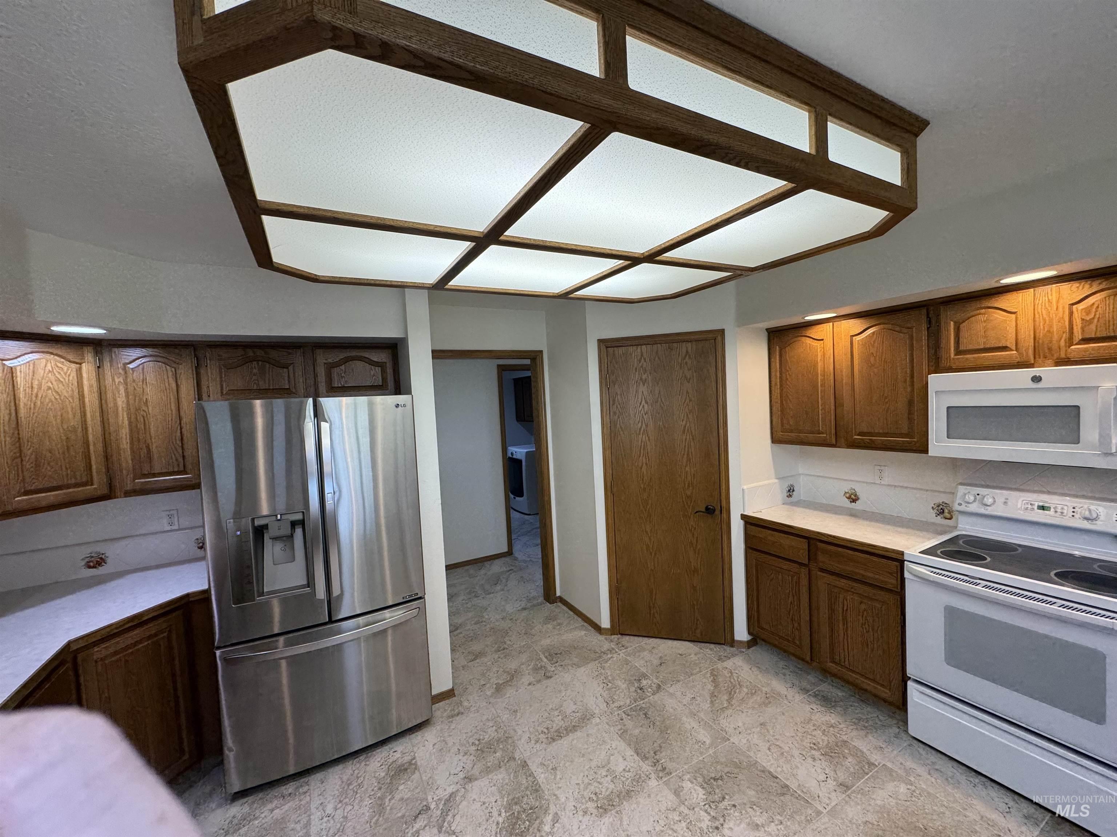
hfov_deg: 102.1
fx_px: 452
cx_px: 558
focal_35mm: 14
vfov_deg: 85.7
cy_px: 418
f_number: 2.2
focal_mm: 2.22
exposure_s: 1/120
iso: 125
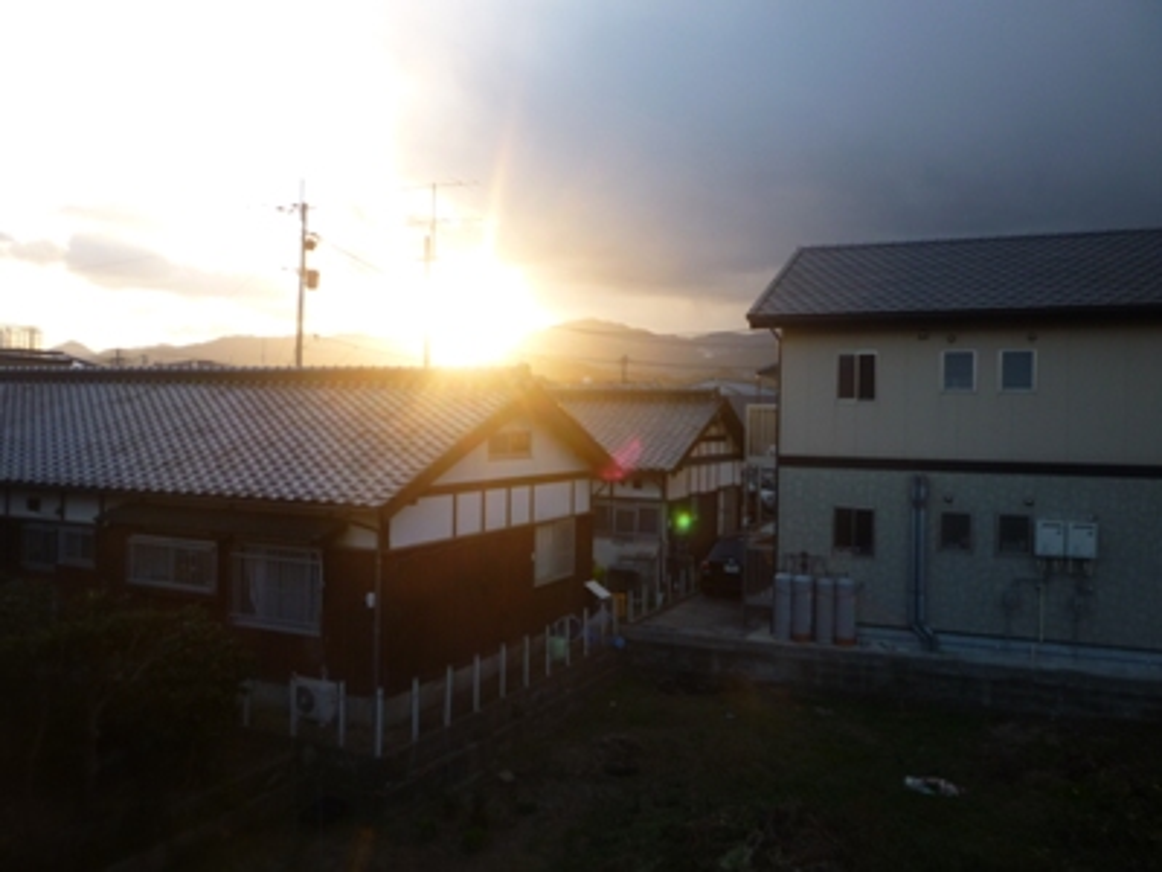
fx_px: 973
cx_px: 581
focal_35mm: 29
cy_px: 436
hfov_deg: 61.7
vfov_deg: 48.2
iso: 80
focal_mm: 5.2
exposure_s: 1/160
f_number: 3.3
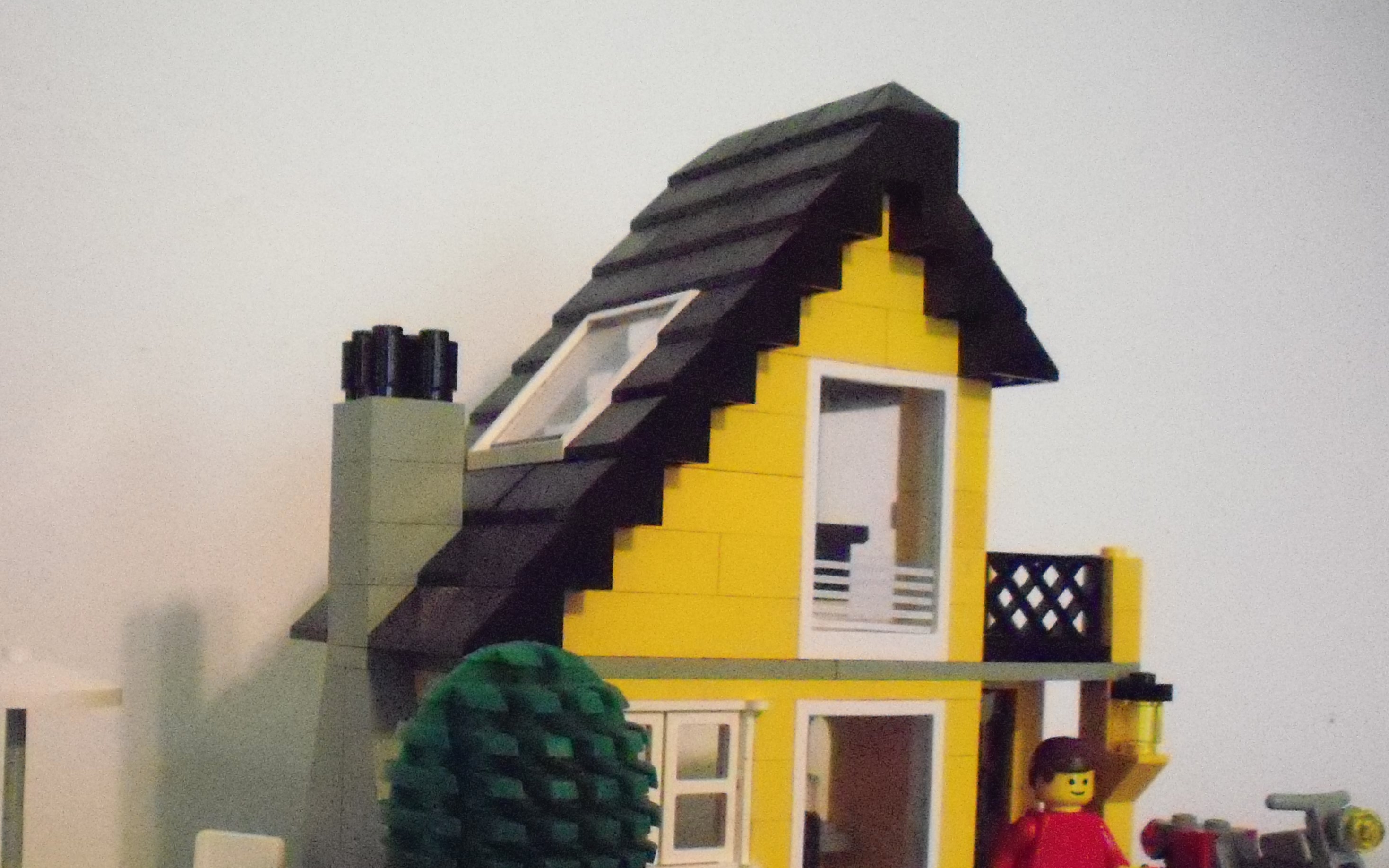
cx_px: 605
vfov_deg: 25.6
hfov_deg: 40.2
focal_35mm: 50
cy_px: 605
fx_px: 1893
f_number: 3.5
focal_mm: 6.3
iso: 1600
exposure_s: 1/80
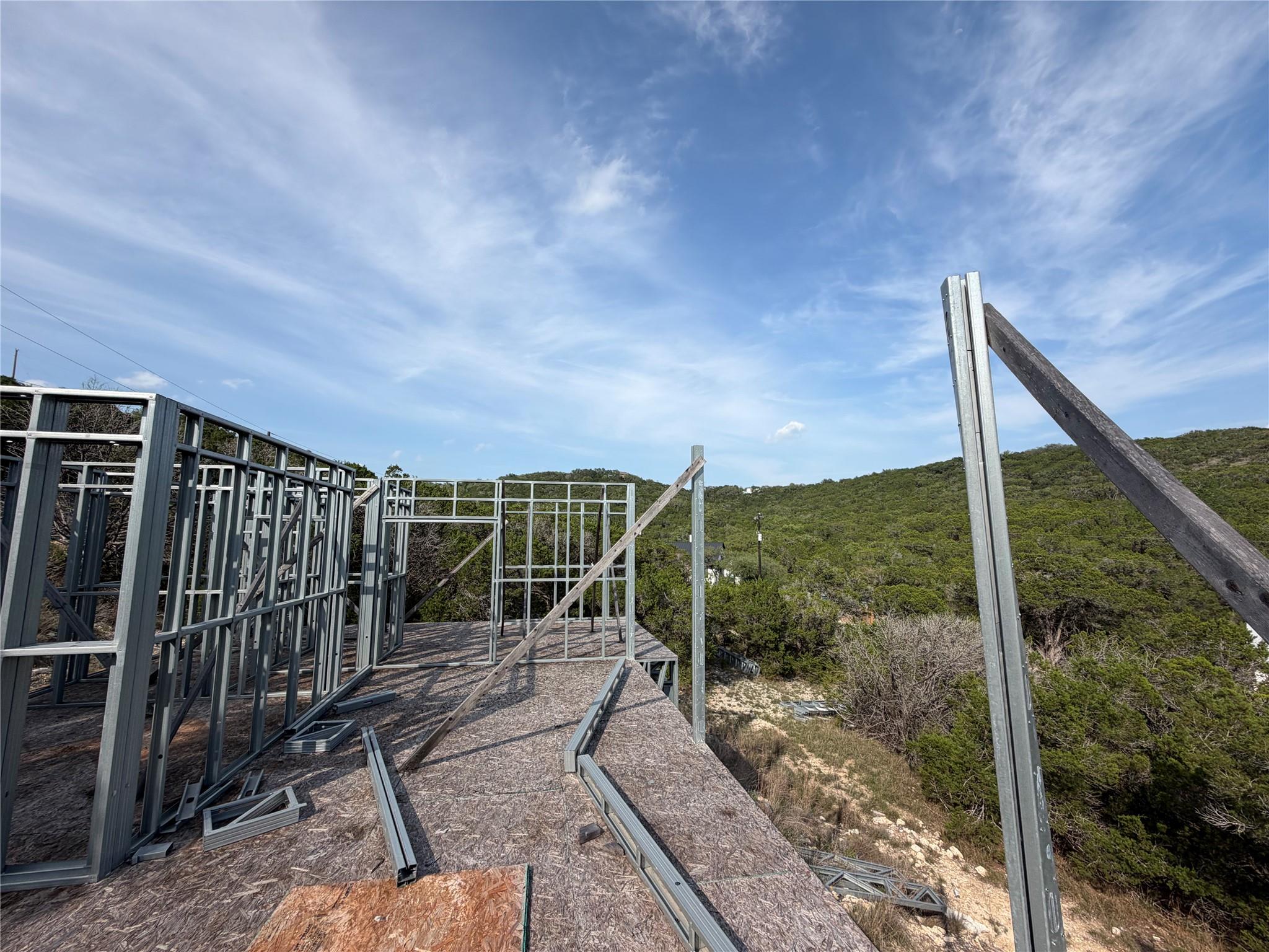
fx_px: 513
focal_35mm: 14
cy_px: 476
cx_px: 634
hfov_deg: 102.1
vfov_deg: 85.7
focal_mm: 2.22
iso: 20
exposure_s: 1/779
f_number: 2.2
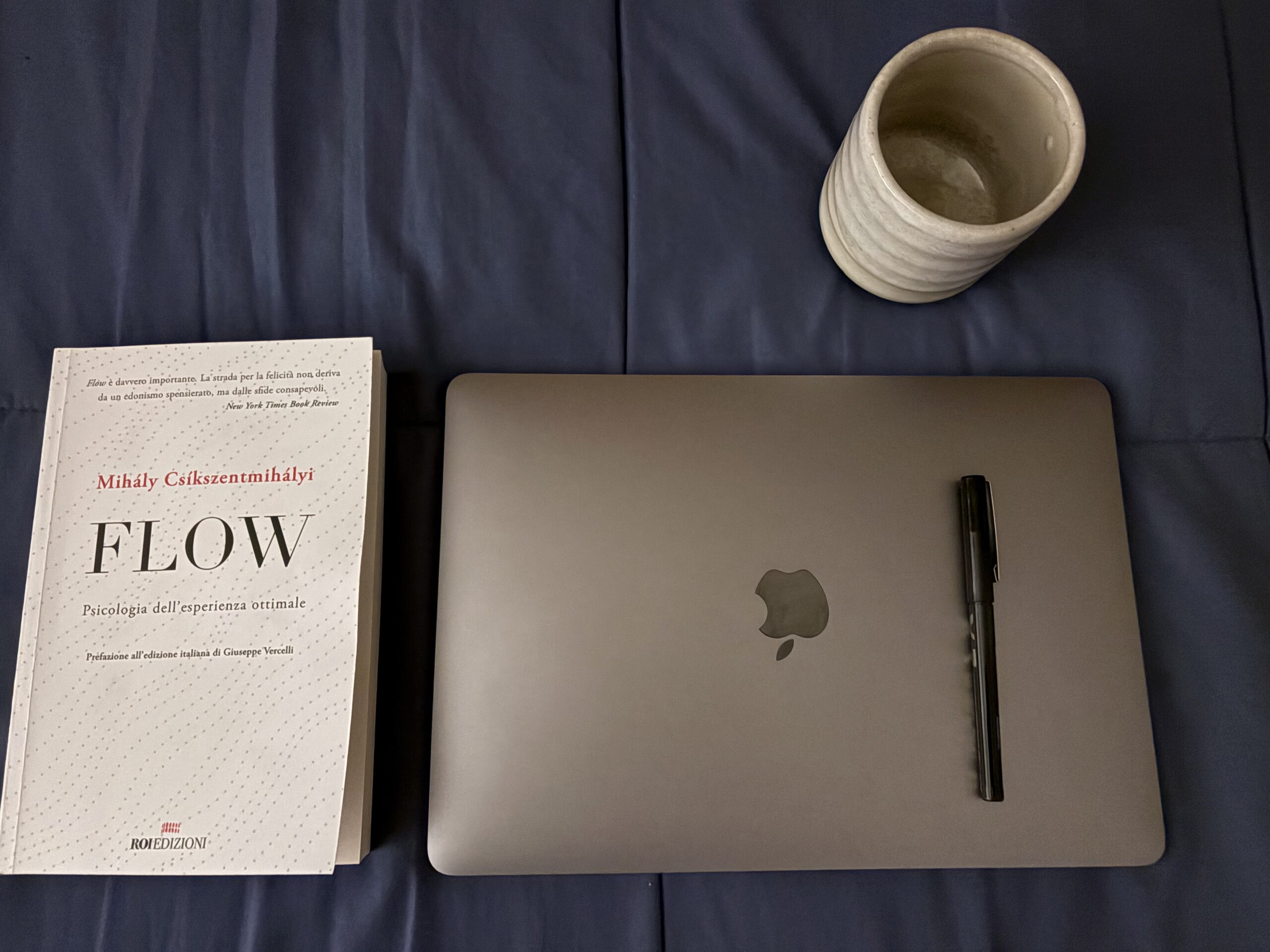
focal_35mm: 26
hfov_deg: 67.3
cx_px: 635
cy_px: 476
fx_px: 954
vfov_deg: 53.1
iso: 1000
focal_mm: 5.96
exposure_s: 1/25
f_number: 1.6
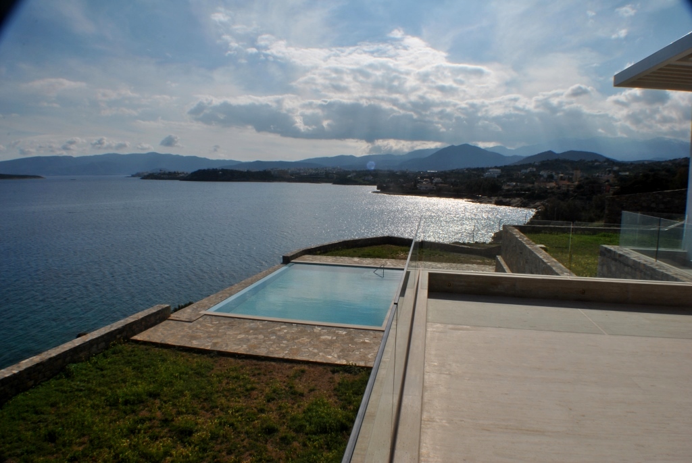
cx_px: 346
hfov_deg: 61.9
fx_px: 577
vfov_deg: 43.7
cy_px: 232
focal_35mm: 30
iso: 100
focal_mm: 20
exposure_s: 1/200
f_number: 22
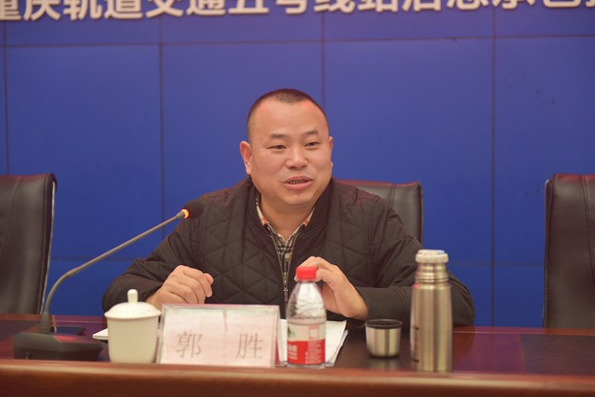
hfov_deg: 28.8
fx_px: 1157
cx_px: 298
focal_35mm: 70
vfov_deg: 19.5
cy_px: 198
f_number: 2.8
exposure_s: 1/320
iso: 4000
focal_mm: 70
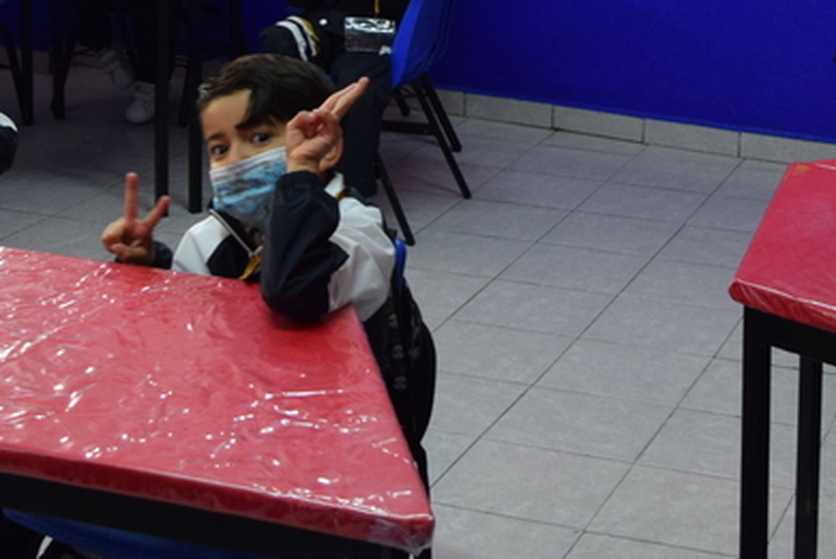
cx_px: 508
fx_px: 1930
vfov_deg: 16.0
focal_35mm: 83
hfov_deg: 24.4
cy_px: -74
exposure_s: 1/60
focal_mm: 18
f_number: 4
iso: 500
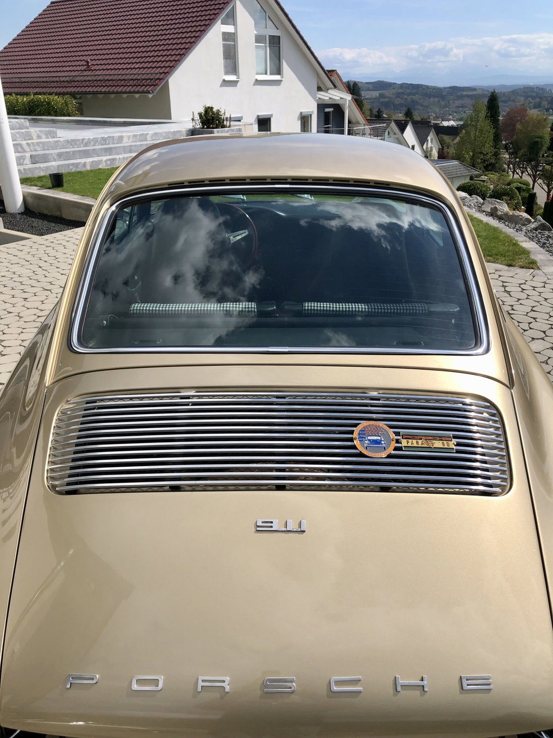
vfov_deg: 63.4
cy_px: 369
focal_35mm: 28
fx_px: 596
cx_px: 276
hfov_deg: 49.8
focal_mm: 4
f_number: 1.8
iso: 25
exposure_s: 1/3436
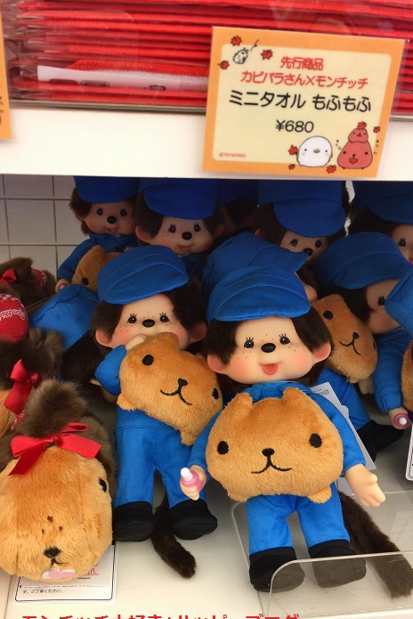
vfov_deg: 54.3
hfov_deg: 37.8
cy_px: 343
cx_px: 175
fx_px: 602
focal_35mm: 35
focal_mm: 4.15
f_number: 2.2
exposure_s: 1/30
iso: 100
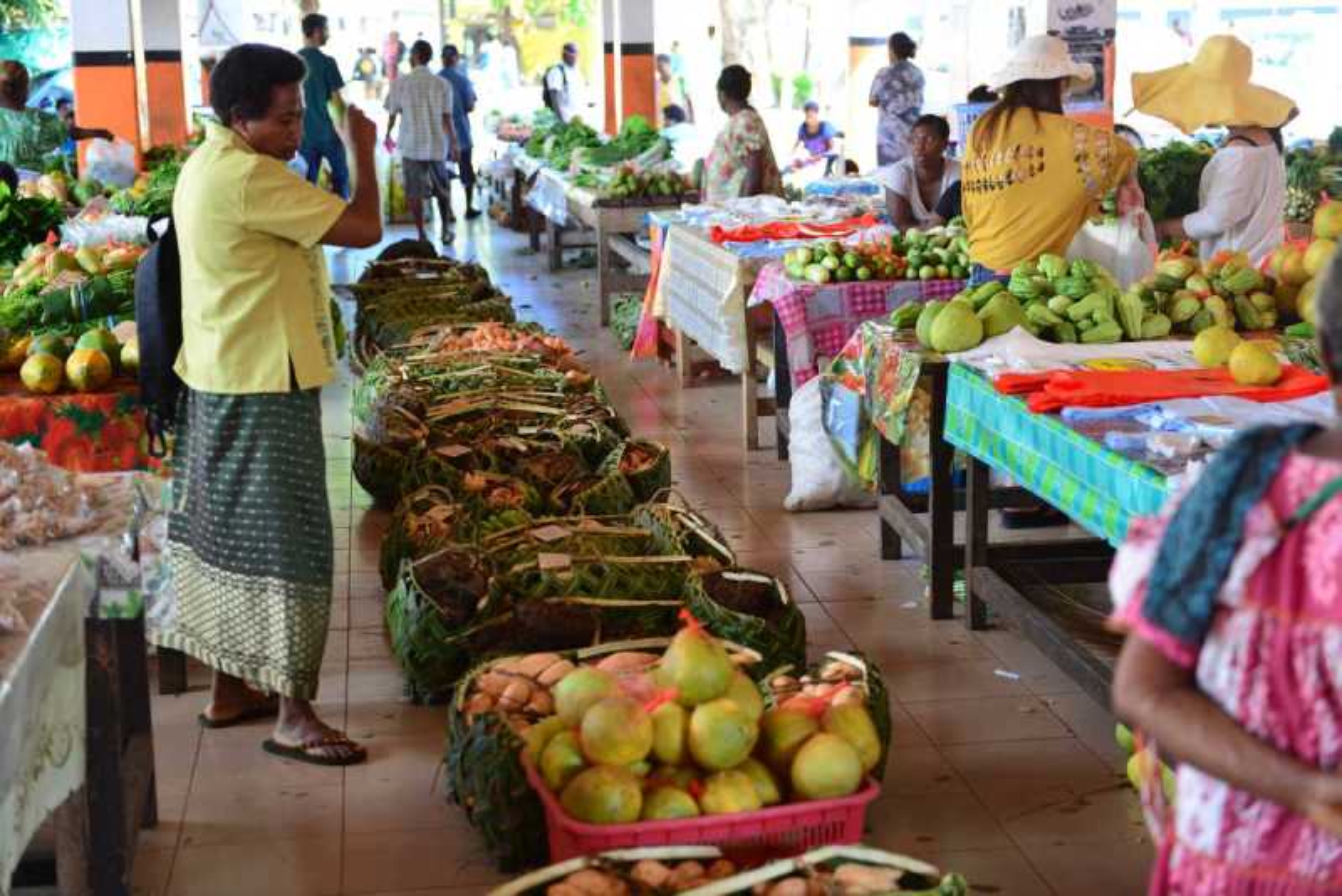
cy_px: 448
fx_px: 2237
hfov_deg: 33.4
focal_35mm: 60
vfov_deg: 22.6
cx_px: 671
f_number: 3.2
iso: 250
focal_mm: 60
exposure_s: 1/60
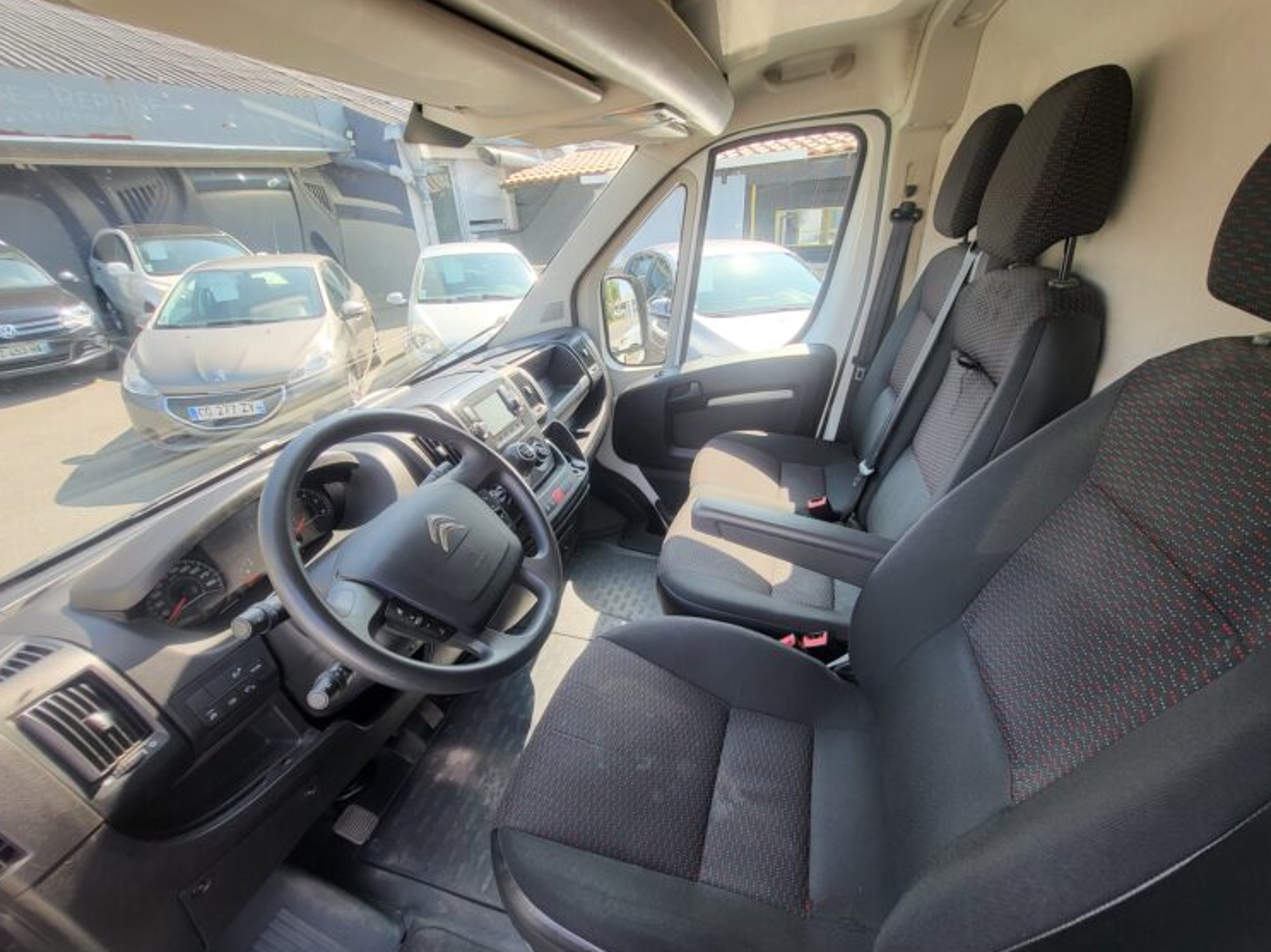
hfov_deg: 102.1
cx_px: 633
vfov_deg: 85.6
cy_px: 497
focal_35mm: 14
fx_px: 514
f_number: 2.2
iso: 50
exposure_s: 1/120
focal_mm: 1.74
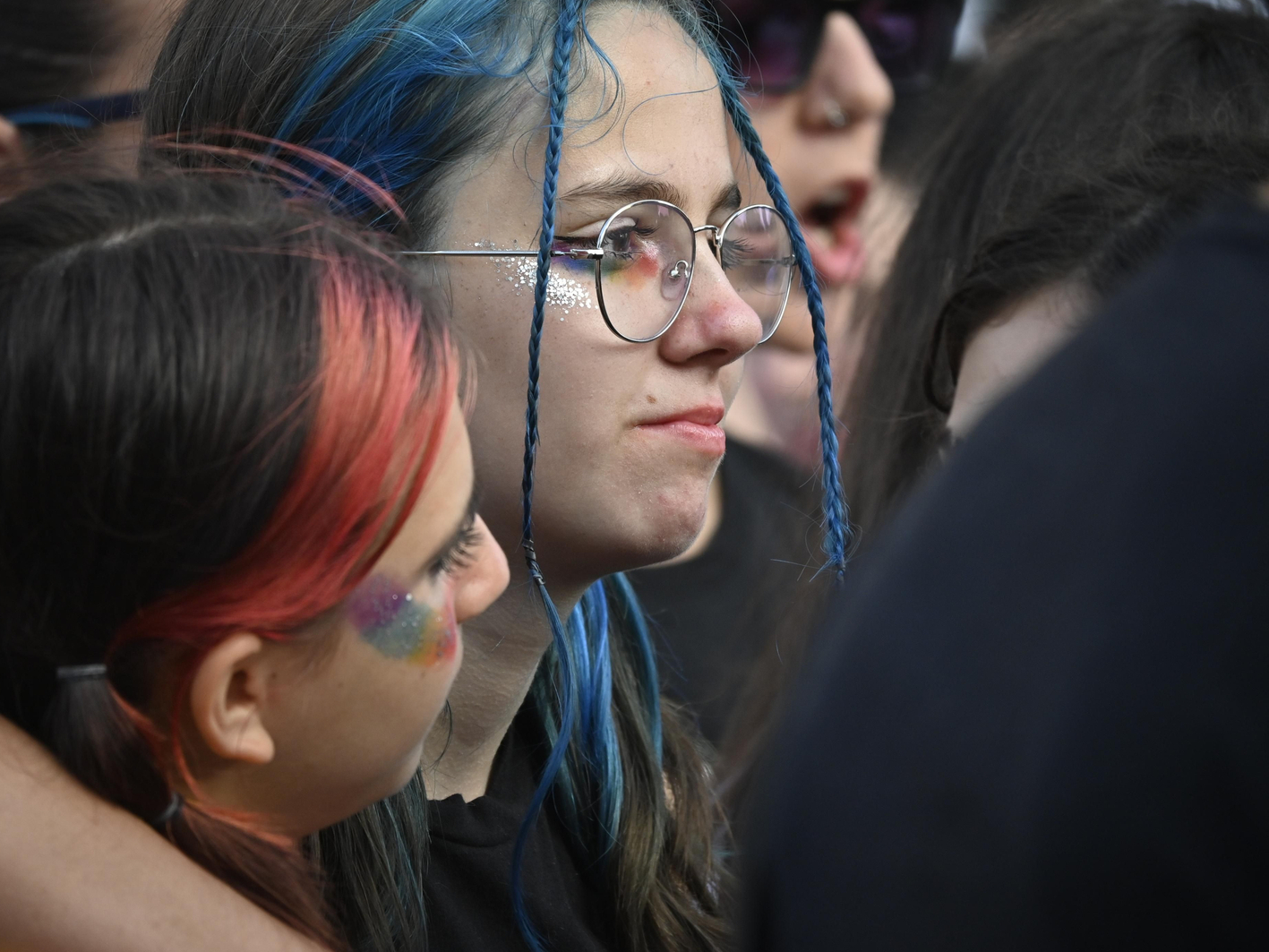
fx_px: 14922
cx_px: 569
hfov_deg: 4.9
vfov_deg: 3.7
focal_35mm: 407
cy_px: 476
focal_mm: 250
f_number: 6.3
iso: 500
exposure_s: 1/320
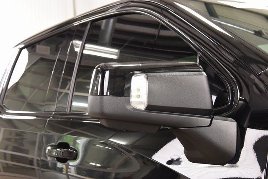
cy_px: 90
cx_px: 134
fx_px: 380
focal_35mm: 51
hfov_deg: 38.9
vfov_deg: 26.5
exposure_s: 1/30
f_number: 7.1
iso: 1600
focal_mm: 34
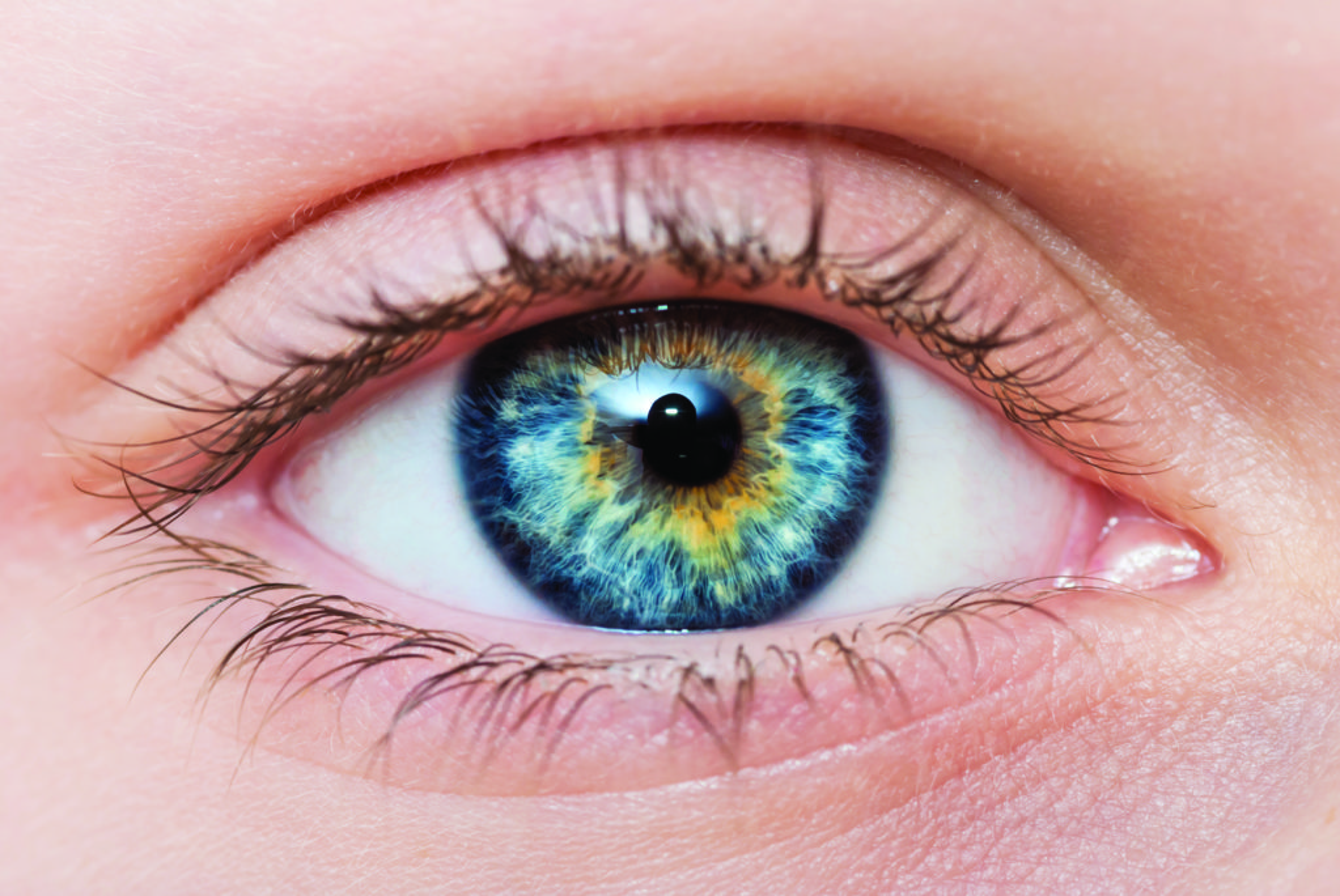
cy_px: 448
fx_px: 5868
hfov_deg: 13.0
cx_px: 670
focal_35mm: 158
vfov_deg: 8.7
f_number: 8
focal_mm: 105
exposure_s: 1/200
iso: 125
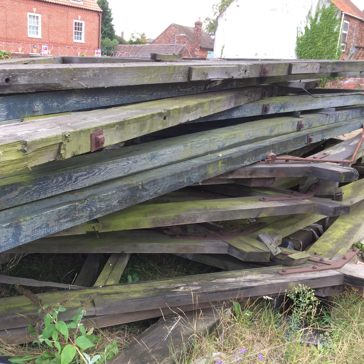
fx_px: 416
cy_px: 183
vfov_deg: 47.2
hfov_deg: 46.5
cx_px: 121
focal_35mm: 35
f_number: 2.2
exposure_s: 1/100
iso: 50
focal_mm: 4.15
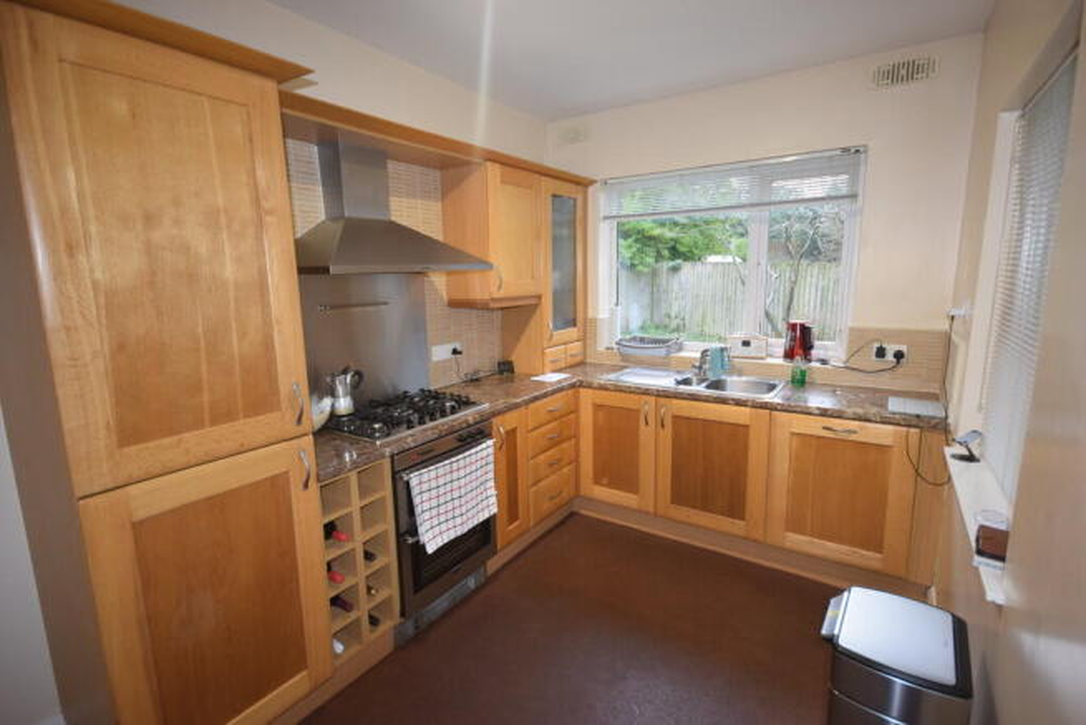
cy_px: 362
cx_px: 543
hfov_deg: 95.0
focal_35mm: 16
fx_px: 498
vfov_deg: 72.1
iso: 1000
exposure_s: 1/60
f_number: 4.2
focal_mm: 11
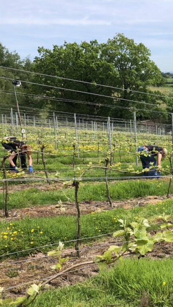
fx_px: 334
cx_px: 192
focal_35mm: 41
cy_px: 154
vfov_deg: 49.4
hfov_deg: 26.6
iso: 20
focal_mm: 4
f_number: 1.8
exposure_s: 1/1736
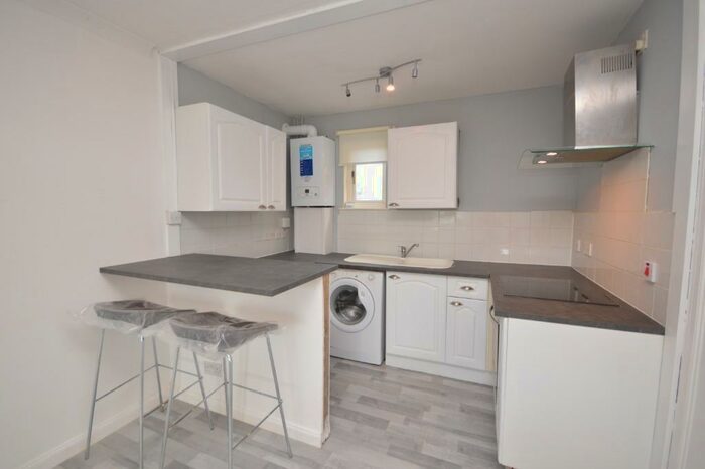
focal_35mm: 15
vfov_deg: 77.3
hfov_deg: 100.4
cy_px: 234
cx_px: 352
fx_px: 294
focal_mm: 10
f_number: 4.5
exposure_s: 1/100
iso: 400
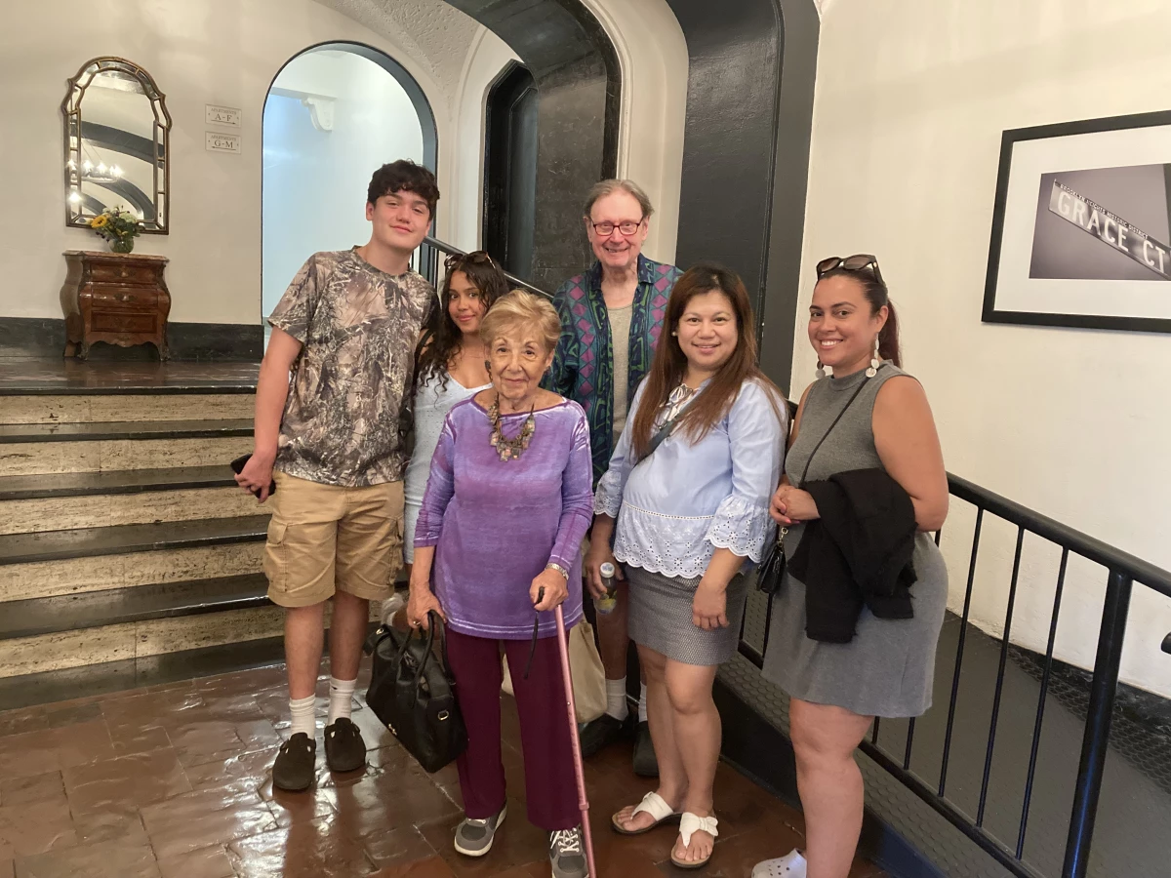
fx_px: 947
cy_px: 439
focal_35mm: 28
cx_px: 586
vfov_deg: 49.7
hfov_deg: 63.4
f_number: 1.8
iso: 640
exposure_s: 1/30
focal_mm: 3.99
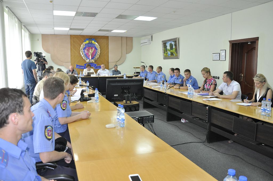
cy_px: 90
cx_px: 136
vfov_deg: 47.8
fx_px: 204
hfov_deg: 67.4
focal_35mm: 27
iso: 1000
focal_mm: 18
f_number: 4.5
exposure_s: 1/60
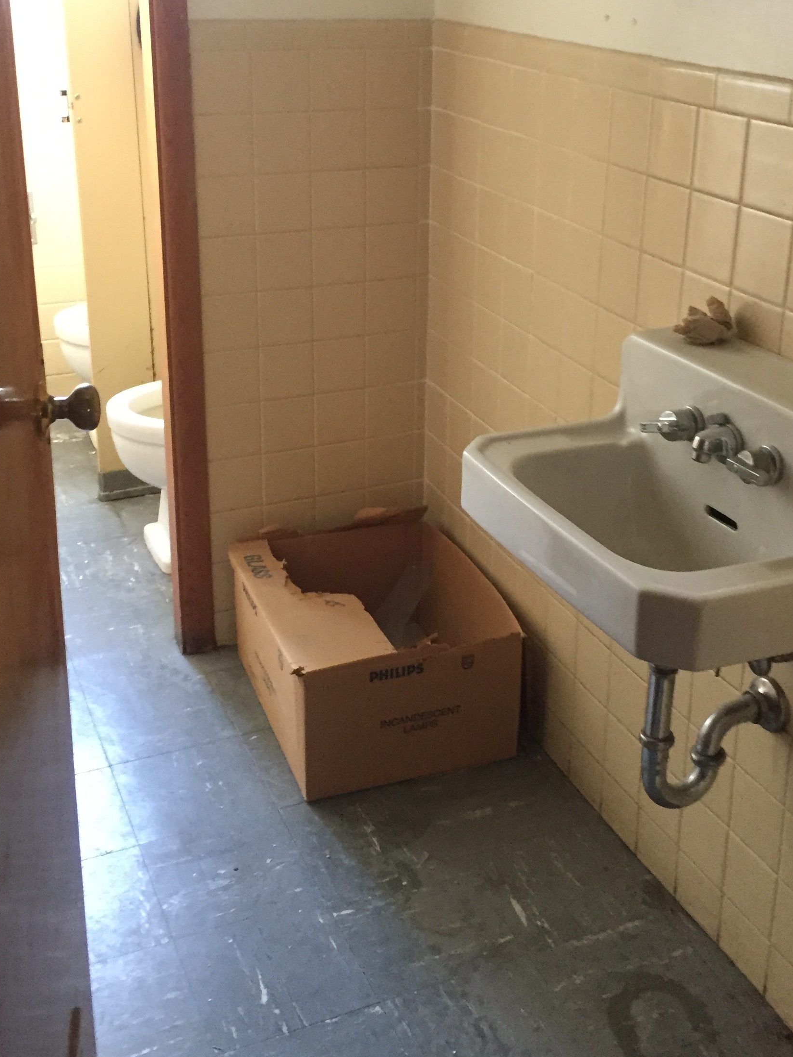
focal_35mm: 43
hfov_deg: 33.6
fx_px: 1313
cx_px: 443
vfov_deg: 43.6
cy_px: 407
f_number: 2.2
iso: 250
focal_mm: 4.15
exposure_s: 1/20
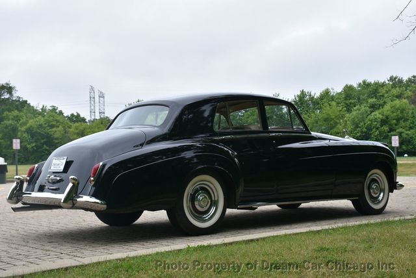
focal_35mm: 51
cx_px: 208
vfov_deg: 26.5
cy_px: 139
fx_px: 590
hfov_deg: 38.8
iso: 280
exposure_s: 1/500
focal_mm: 34
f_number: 8
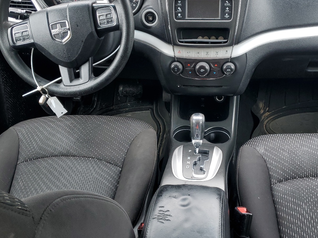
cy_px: 104
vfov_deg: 36.8
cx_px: 189
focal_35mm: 39
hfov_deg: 47.6
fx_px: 358
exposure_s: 1/60.2
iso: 50
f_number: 1.5
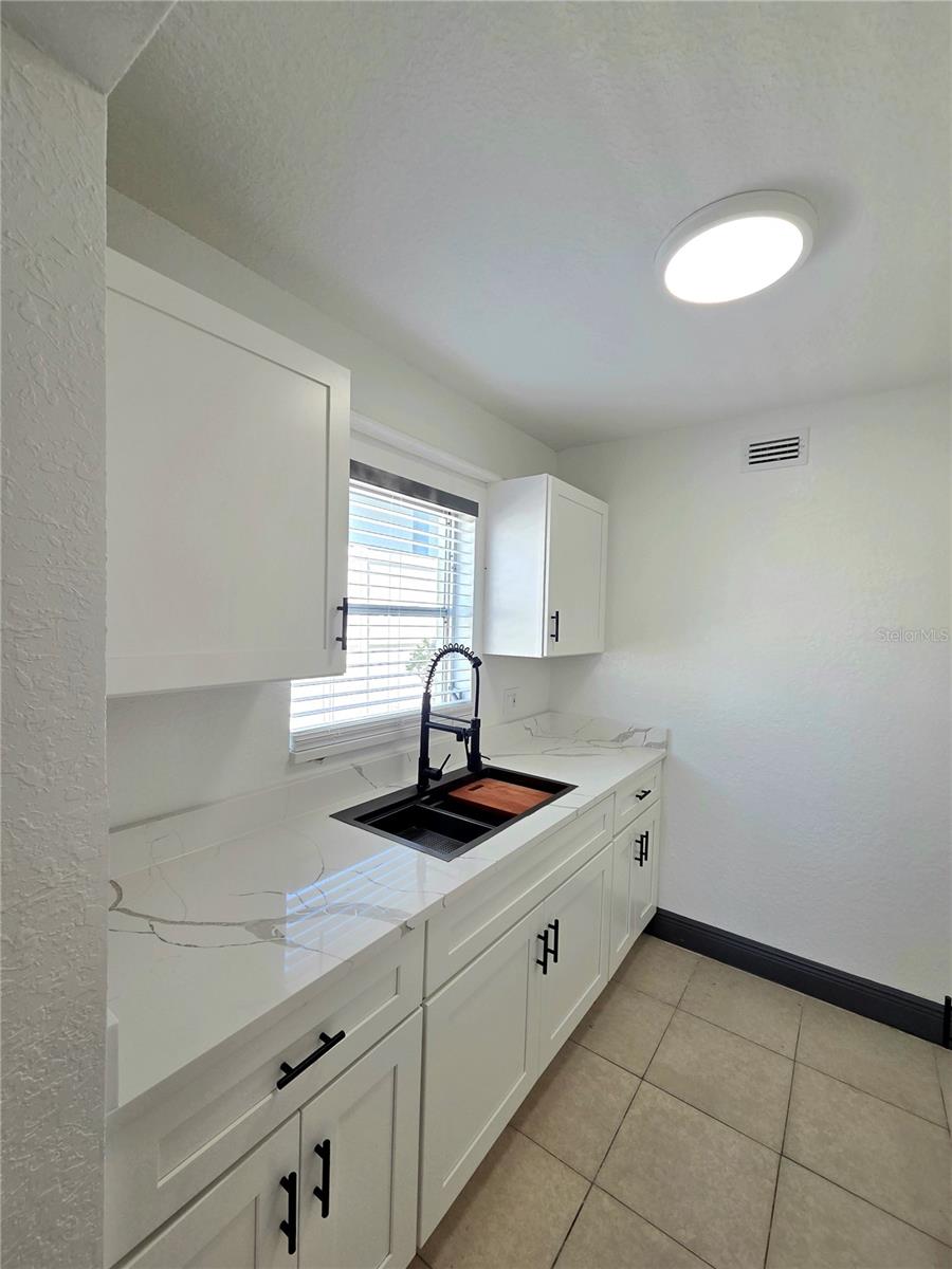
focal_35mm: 13
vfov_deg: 106.2
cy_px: 634
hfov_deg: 89.9
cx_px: 476
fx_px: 477
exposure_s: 1/122
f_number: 2.2
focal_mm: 2.2
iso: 50
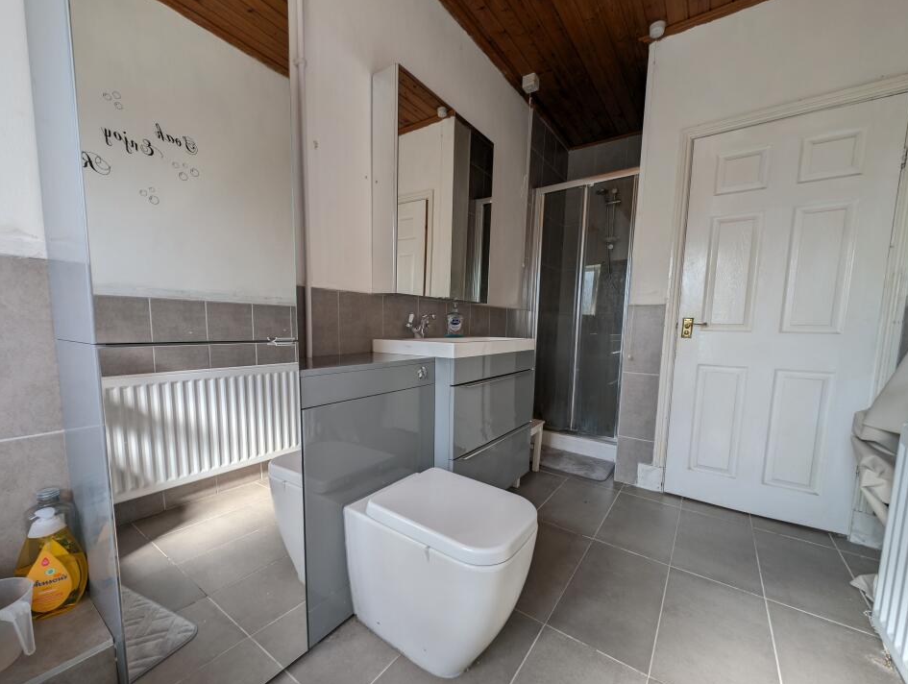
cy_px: 366
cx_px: 444
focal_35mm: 13
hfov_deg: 106.1
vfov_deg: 89.9
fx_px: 342
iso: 41
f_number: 1.95
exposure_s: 1/207
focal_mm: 2.23
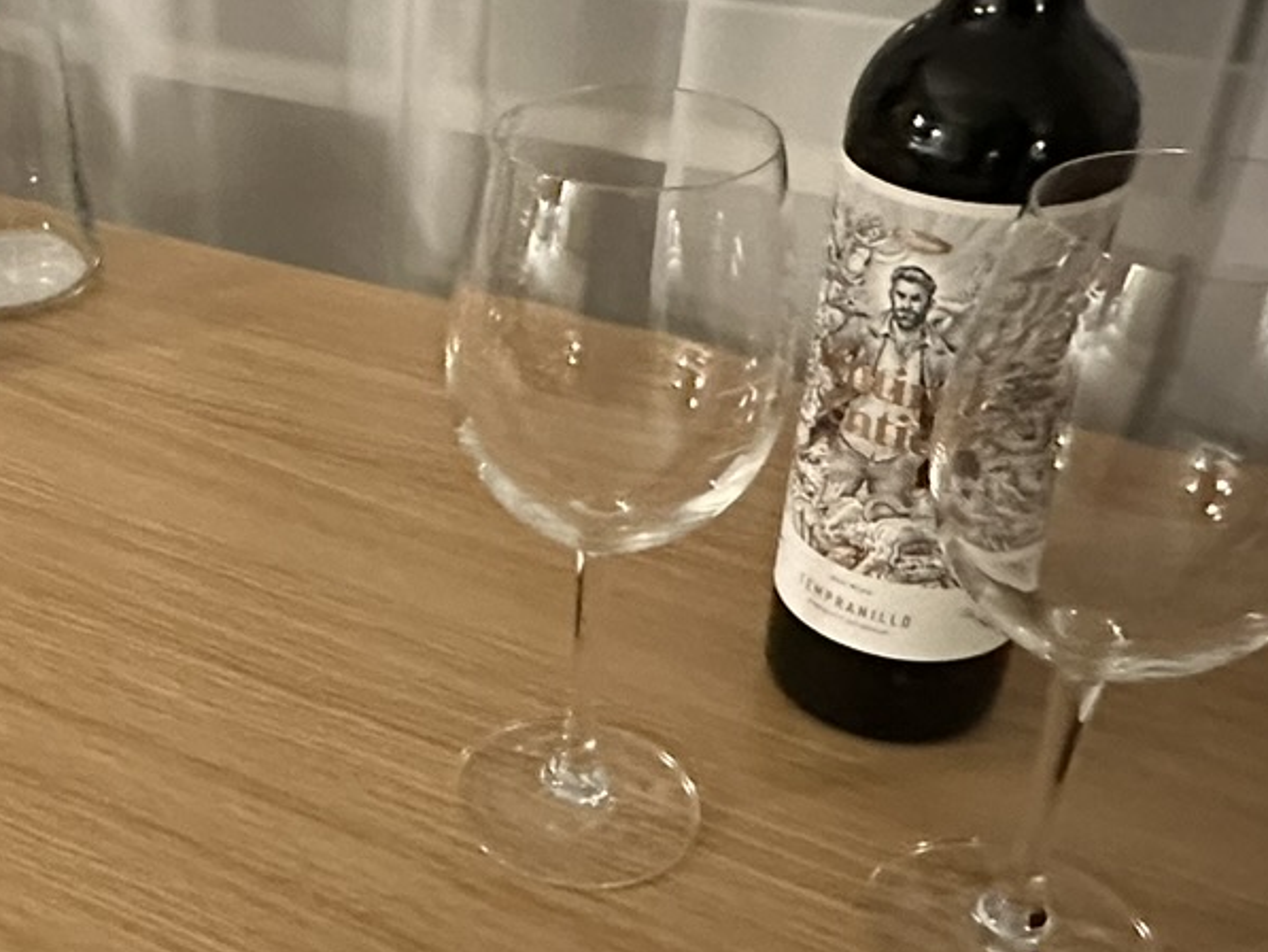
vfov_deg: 30.3
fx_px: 1759
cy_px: 434
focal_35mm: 48
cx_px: 74
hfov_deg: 36.6
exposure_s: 1/34
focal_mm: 2.22
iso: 1250
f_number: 2.2
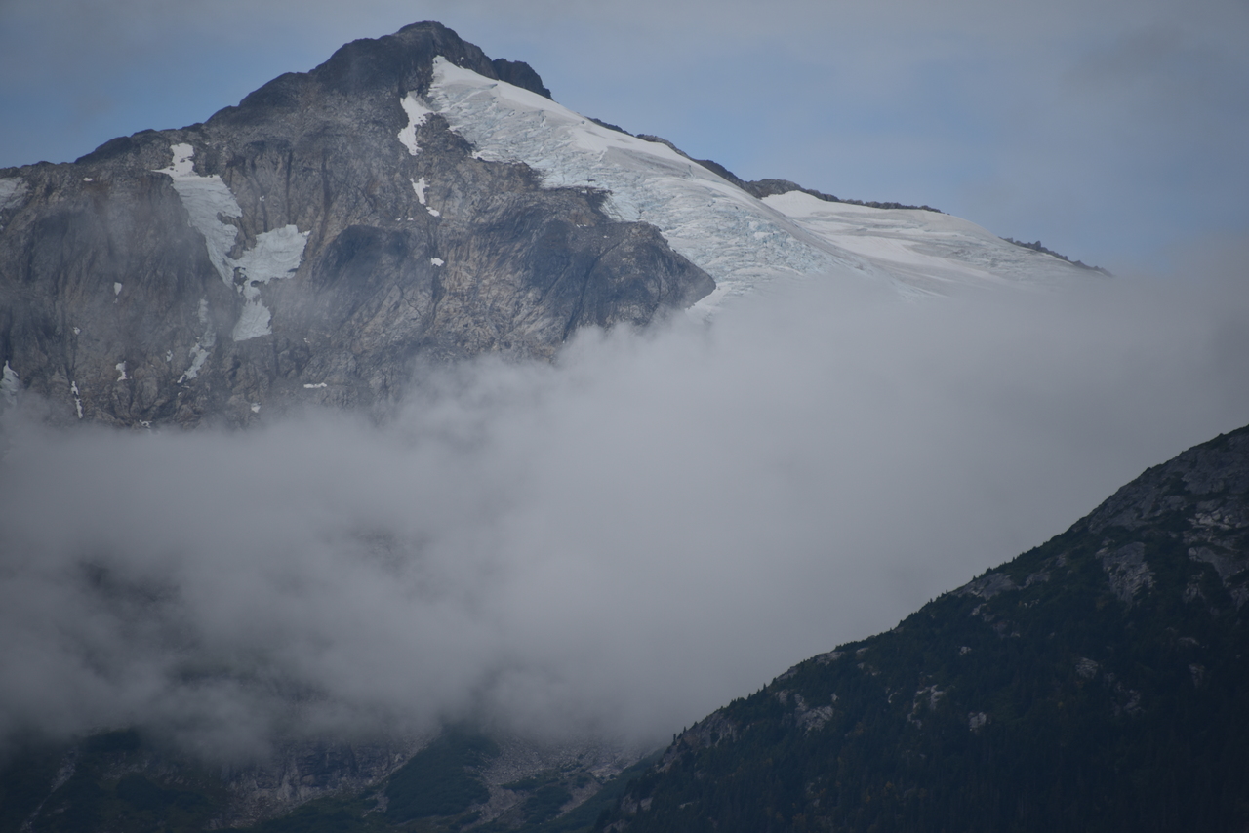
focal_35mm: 300
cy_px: 416
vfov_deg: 4.6
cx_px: 624
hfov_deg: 6.9
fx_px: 10410
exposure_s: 1/640
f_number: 5.6
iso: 140
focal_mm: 300
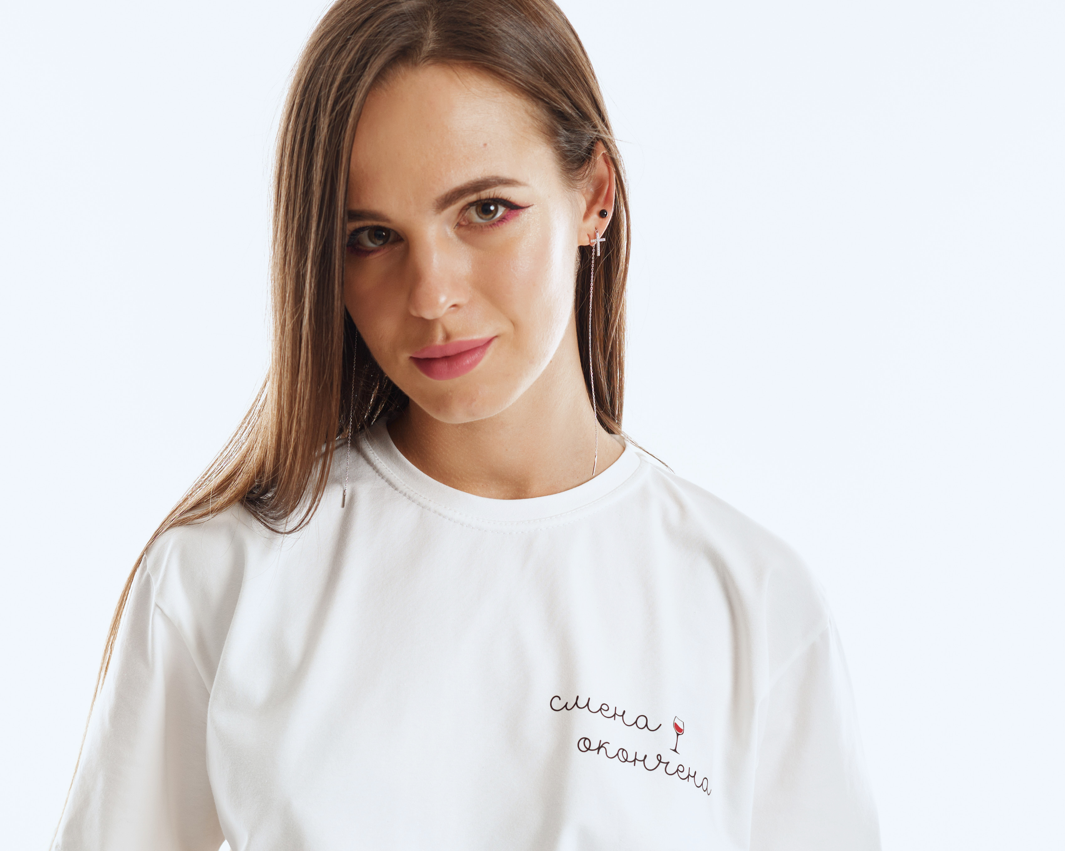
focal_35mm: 58
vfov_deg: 26.0
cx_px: 444
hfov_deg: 32.4
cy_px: 611
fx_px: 1828
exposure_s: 1/100
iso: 160
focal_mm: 35
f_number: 4
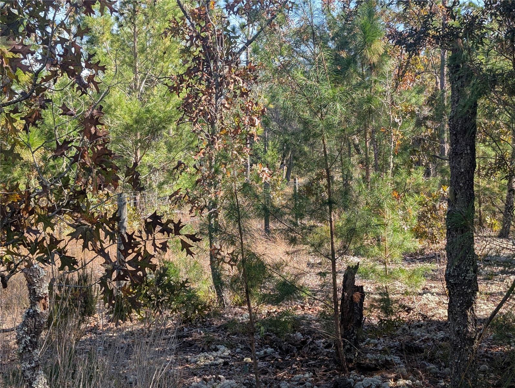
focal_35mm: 49
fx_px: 730
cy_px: 194
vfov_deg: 29.7
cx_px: 258
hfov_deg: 38.9
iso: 20
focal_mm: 6.9
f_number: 1.68
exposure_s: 1/353
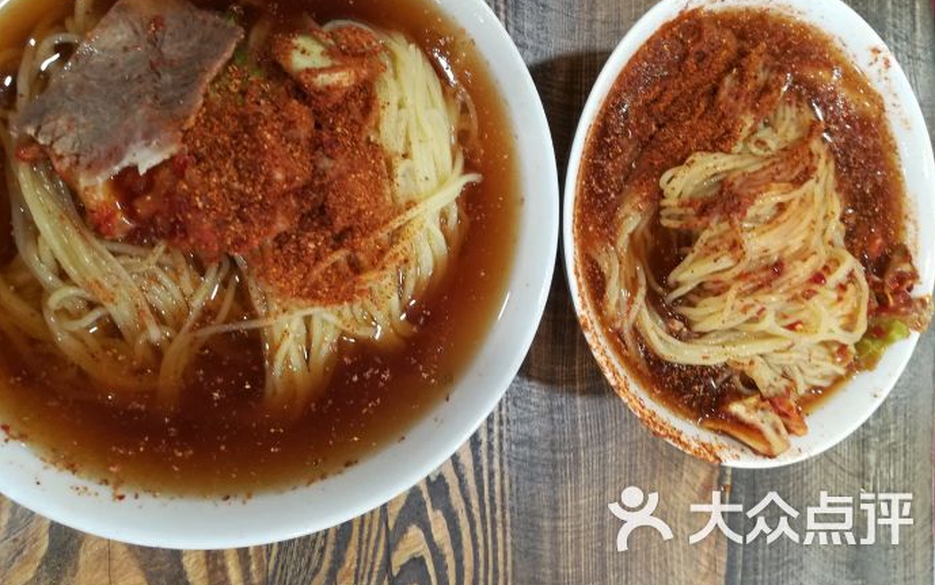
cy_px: 233
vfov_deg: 44.3
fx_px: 714
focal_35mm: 28
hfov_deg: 66.5
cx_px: 474
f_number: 2.2
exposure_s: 1/33.3
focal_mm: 3.83
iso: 200
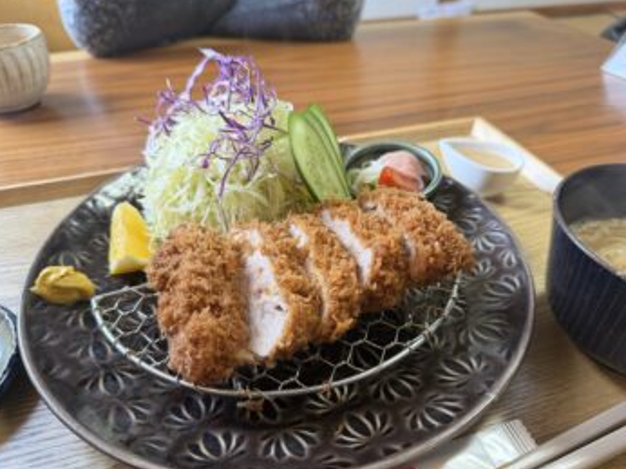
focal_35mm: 25
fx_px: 452
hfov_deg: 69.4
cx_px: 315
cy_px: 234
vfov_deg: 54.8
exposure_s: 1/60
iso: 250
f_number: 1.78
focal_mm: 6.76
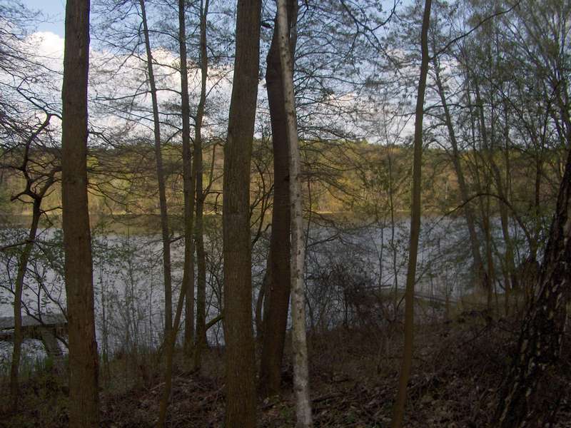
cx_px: 286
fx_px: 577
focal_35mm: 35
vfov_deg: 40.7
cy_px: 214
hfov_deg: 52.6
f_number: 4.3
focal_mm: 5.8
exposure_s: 1/370
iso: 100
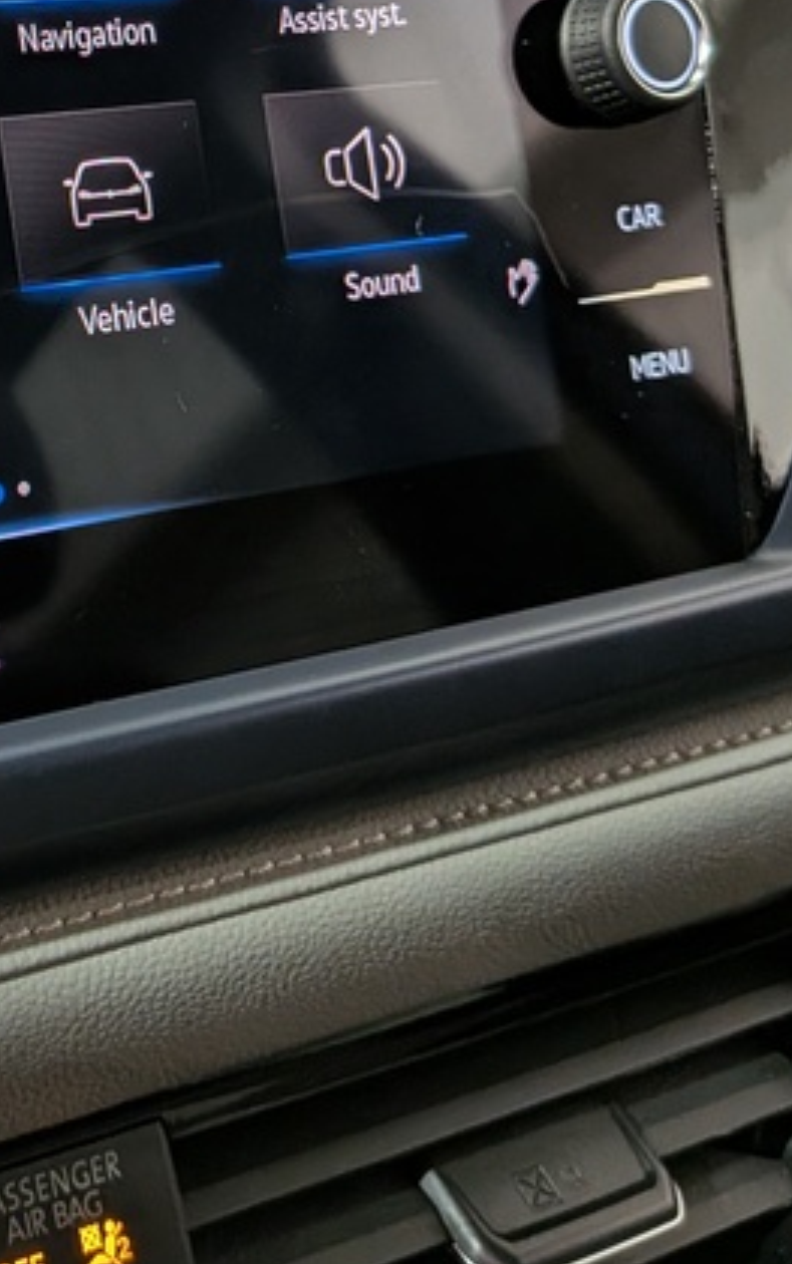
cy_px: 147
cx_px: -187
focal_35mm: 62
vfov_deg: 31.5
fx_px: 2138
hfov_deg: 19.6
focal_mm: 4.53
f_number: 1.7
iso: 151
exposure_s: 1/50
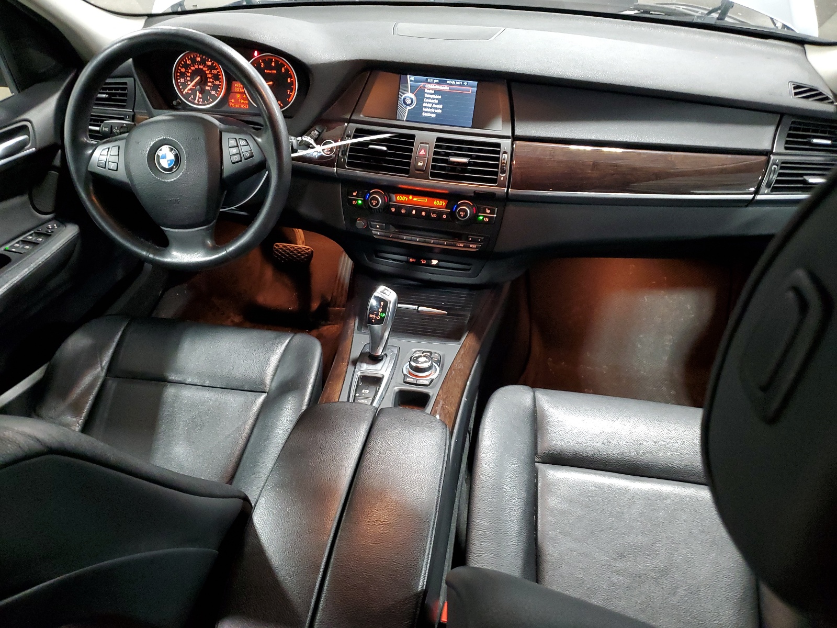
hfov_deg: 67.3
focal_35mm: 26
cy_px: 314
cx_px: 418
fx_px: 629
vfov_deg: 53.1
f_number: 1.5
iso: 303
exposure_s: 1/17
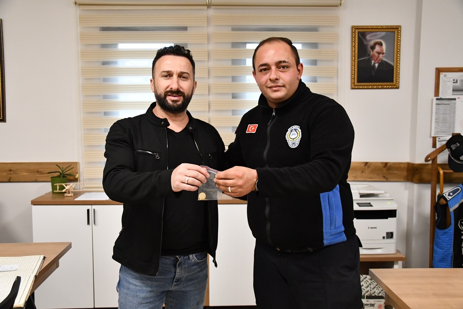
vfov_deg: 36.9
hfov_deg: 53.1
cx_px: 232
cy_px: 154
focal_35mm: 36
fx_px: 463
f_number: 4.5
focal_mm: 24
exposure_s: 1/80
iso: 3200
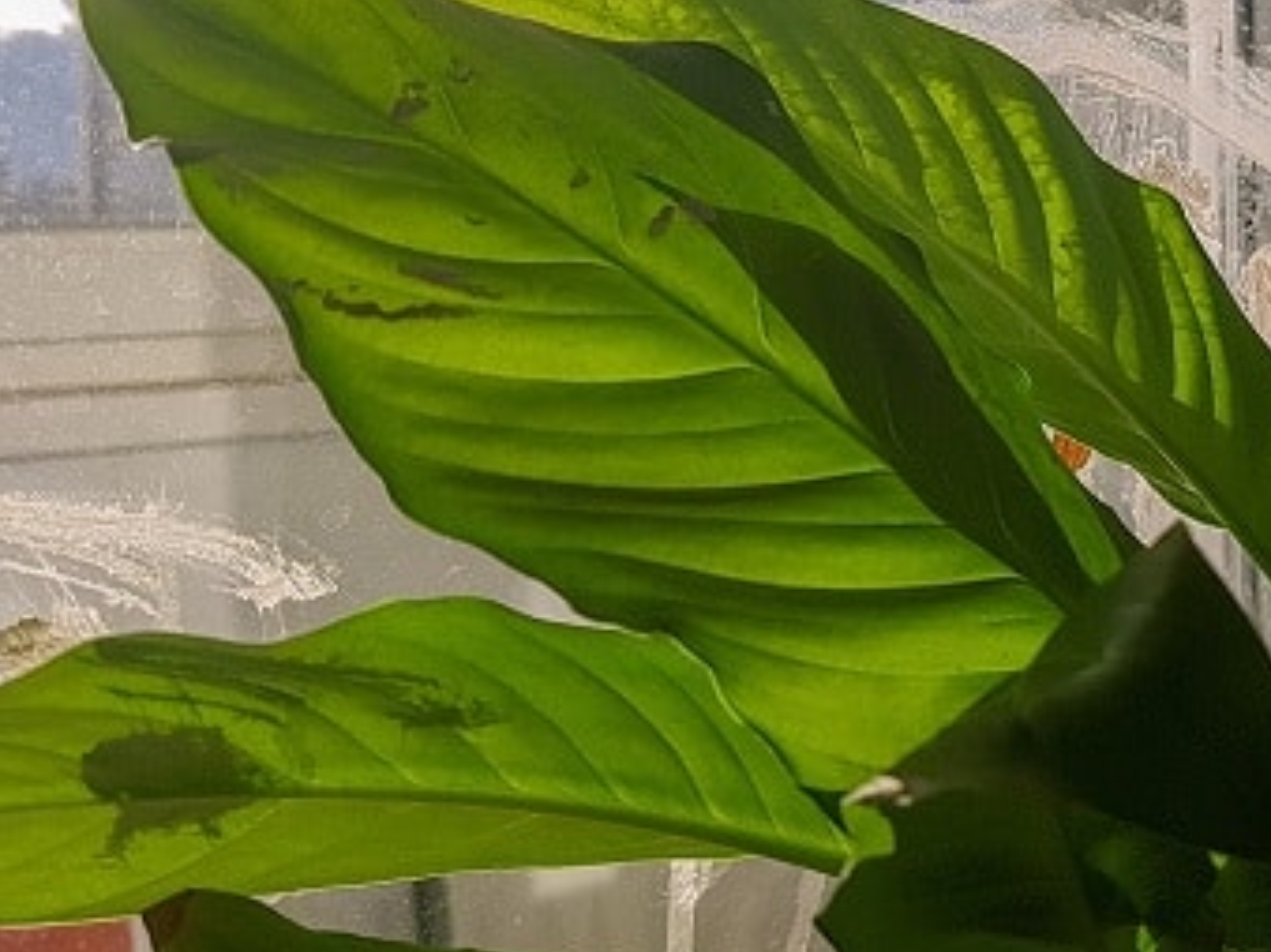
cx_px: 1057
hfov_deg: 39.3
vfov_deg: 30.5
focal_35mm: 46
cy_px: 157
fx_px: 1688
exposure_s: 1/950
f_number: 1.7
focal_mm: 4.2
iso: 50
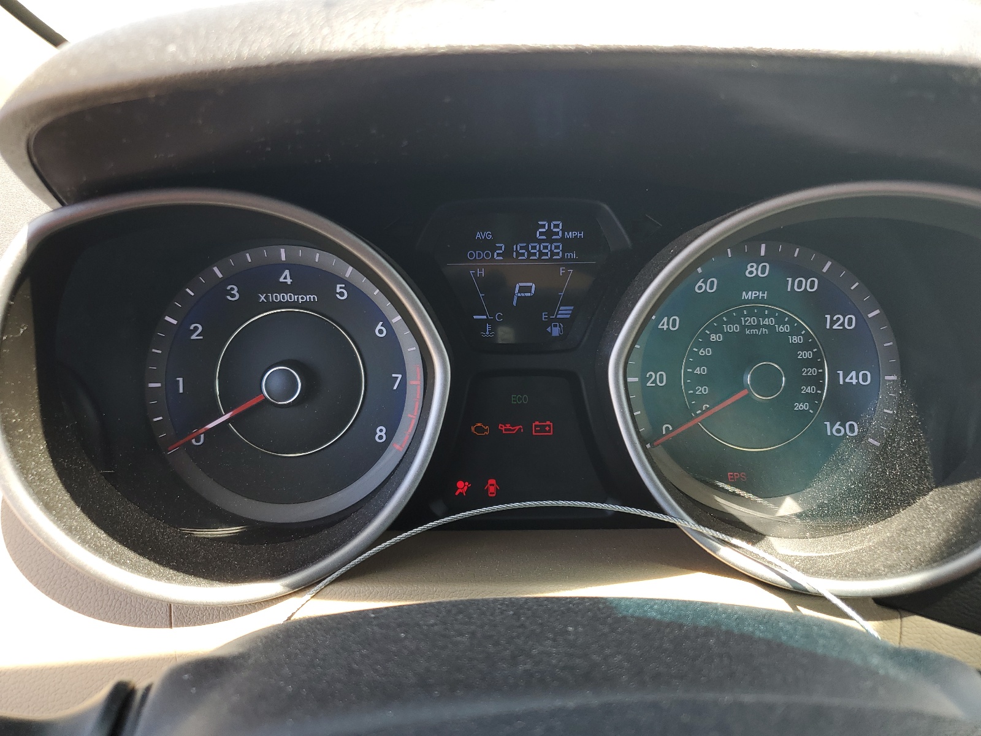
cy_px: 368
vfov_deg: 53.1
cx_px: 490
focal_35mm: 26
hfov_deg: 67.3
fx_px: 737
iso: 50
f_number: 1.5
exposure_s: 1/213
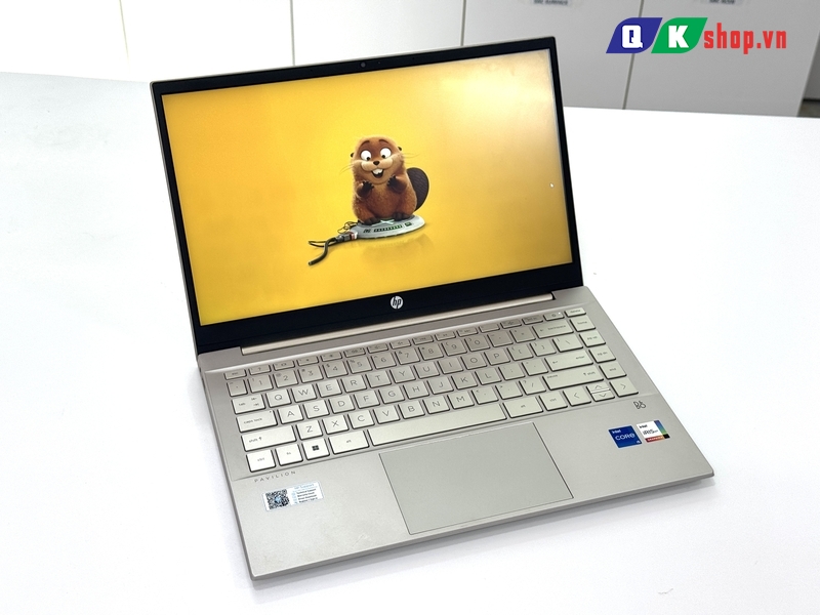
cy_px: 308
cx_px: 410
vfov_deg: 30.3
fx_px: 1137
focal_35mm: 48
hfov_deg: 39.7
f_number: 1.78
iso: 64
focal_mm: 6.76
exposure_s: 1/173
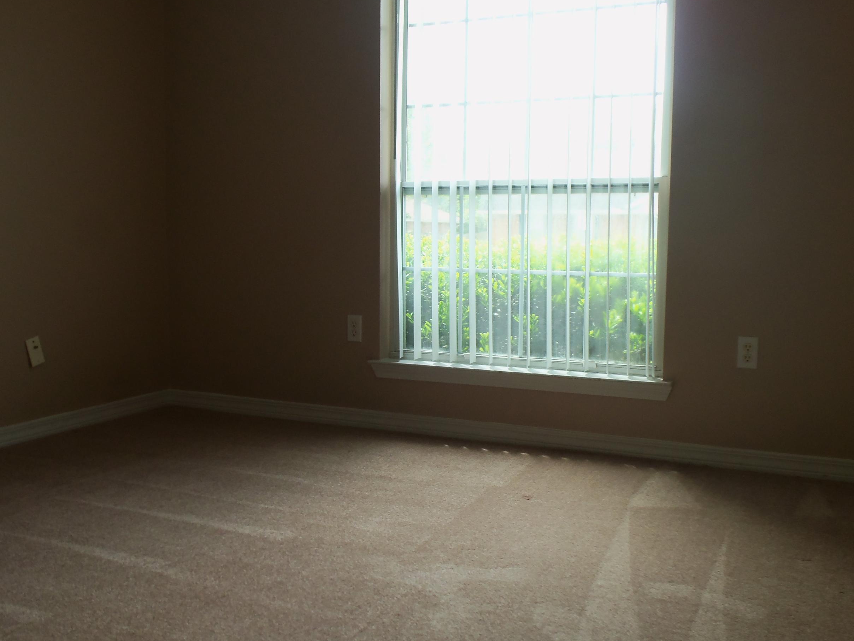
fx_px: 888
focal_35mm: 36
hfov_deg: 51.3
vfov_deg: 39.7
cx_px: 411
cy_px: 314
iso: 80
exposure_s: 1/50
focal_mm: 5.2
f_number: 3.4
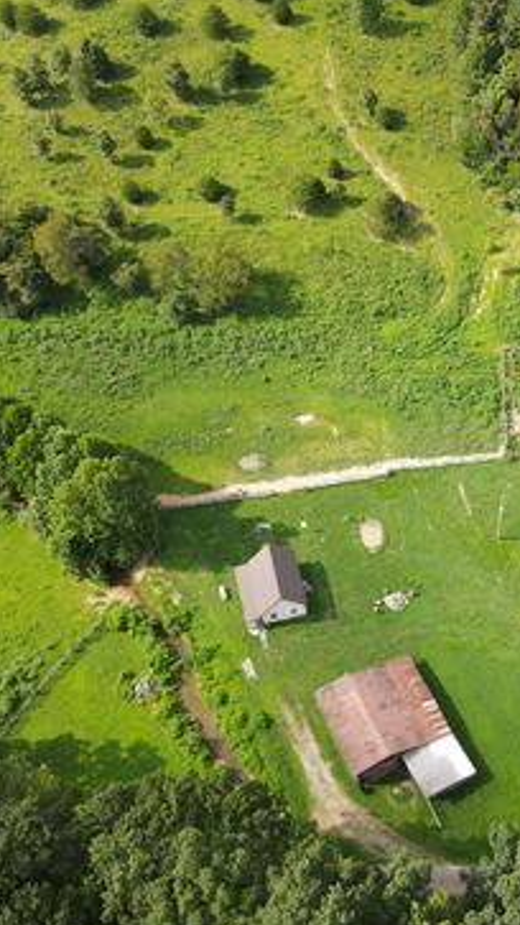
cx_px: 390
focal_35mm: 36
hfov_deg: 32.2
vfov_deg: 55.3
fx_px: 883
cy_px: 457
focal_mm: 4.5
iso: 100
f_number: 2.8
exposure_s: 1/240
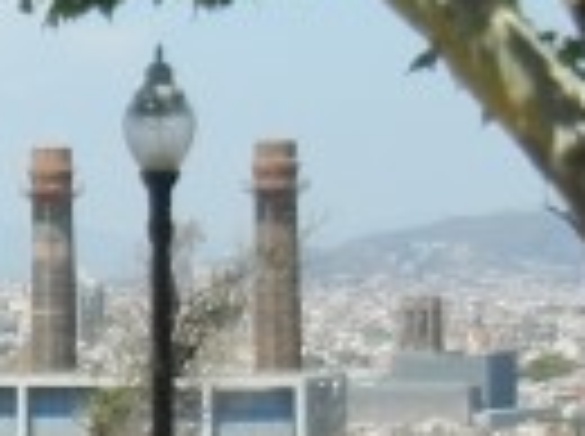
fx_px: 3998
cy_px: 243
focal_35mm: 237
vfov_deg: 6.2
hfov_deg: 8.1
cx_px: -468
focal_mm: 5.4
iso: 160
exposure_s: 1/356
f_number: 7
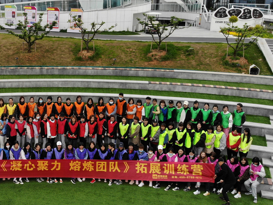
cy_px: 90
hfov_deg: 43.7
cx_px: 57
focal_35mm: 41
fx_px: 323
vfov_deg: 35.1
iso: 116
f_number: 2.8
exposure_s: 1/224
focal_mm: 4.5
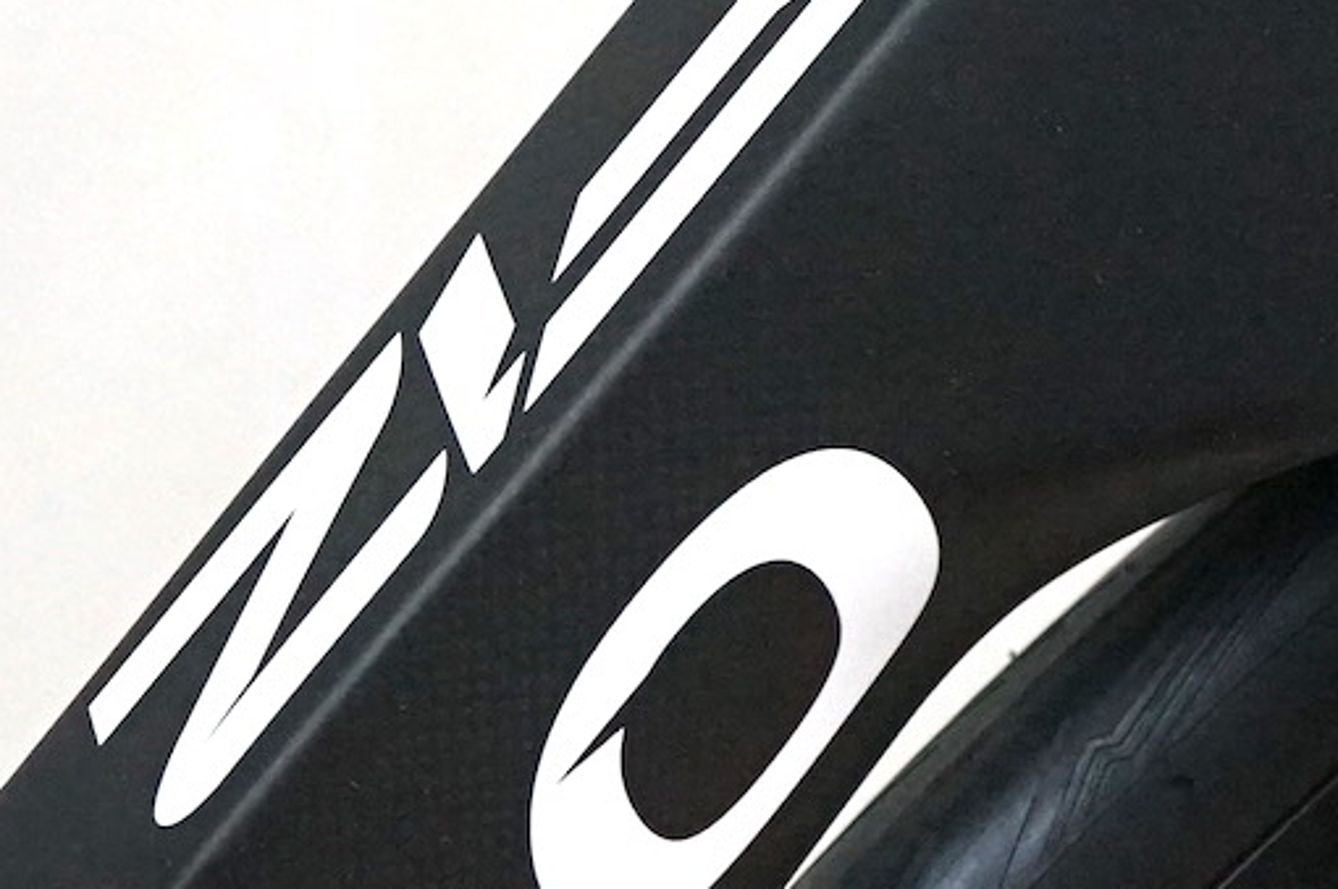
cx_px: 165
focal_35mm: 200
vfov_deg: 6.8
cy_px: 8
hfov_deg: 10.2
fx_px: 7426
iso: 3200
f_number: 5
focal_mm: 51
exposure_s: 1/160
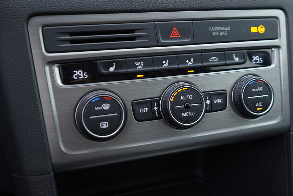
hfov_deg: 45.3
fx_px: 350
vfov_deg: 31.2
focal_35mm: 43
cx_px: 170
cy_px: 88
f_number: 2.8
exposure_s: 1/40
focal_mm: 24
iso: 250
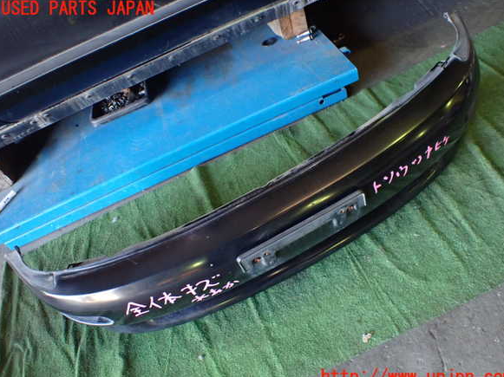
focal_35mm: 31
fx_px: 451
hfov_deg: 58.4
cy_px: 193
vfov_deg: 45.4
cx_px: 257
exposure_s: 1/100
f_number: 2.3
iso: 800
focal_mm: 5.4
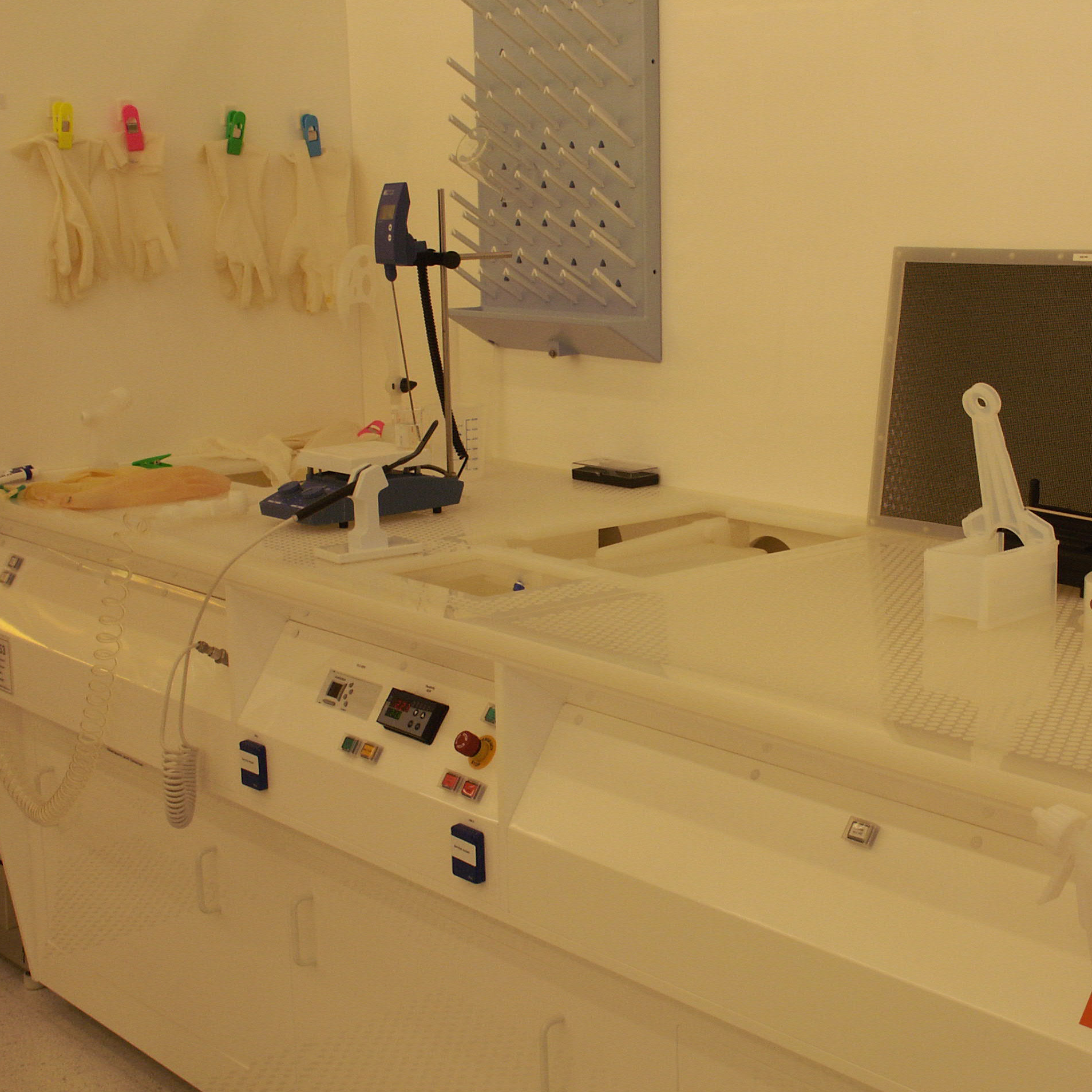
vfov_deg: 33.4
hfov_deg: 33.2
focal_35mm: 51
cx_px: 687
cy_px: 548
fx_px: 1820
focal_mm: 11.27
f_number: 5.6
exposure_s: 1/45
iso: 100
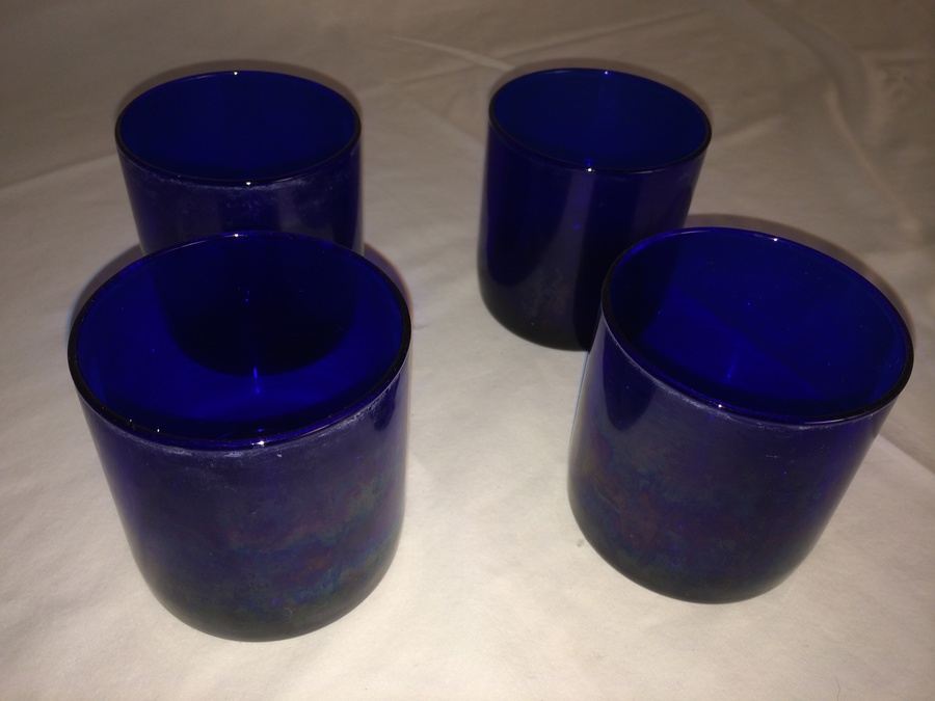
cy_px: 350
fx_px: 810
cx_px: 468
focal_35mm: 30
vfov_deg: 46.8
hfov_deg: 60.0
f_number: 2.2
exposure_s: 1/86
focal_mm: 4.12
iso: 32
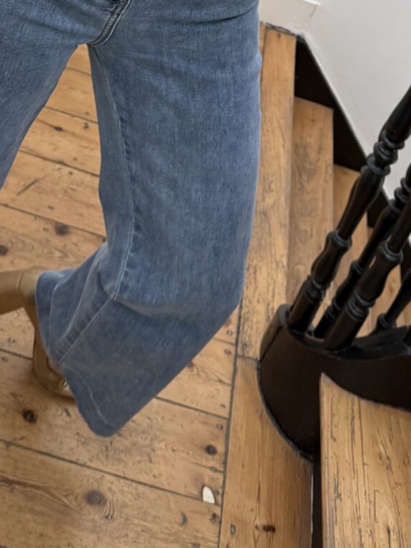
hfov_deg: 24.4
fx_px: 950
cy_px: -107
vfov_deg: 28.2
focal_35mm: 60
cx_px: 184
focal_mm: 6.76
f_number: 1.78
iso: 200
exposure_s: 1/114
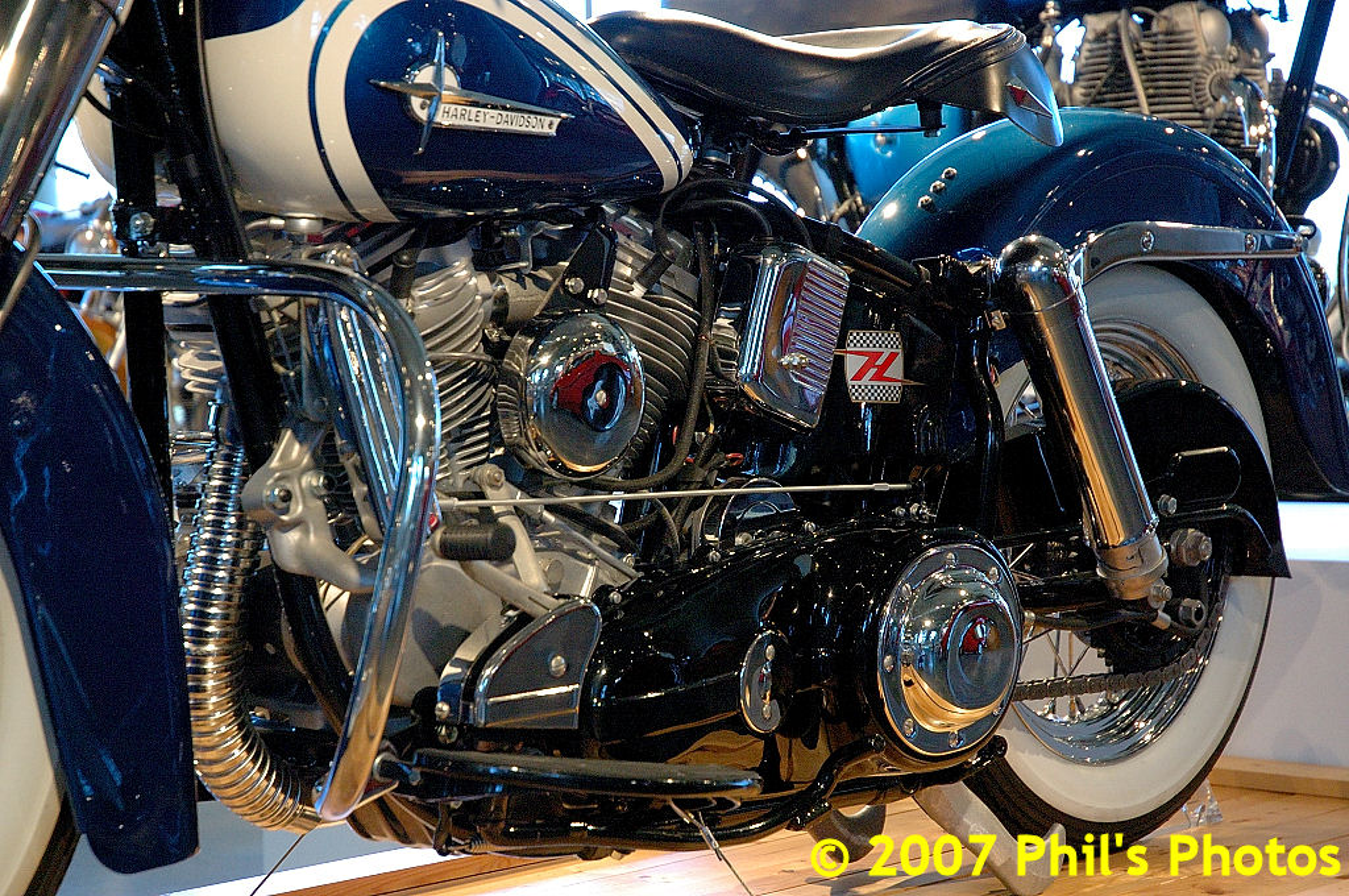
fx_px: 2919
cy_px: 448
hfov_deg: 26.0
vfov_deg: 17.4
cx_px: 674
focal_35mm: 78
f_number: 4.5
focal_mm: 52
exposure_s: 1/60
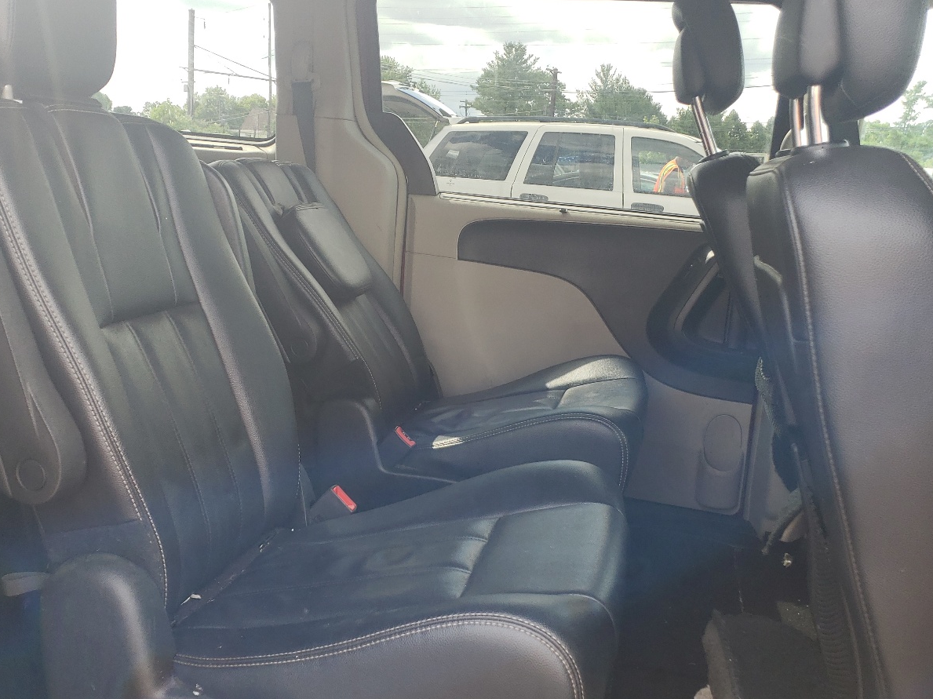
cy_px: 370
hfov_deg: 52.6
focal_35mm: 35
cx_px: 443
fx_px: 943
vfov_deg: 40.7
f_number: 1.5
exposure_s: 1/227
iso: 50
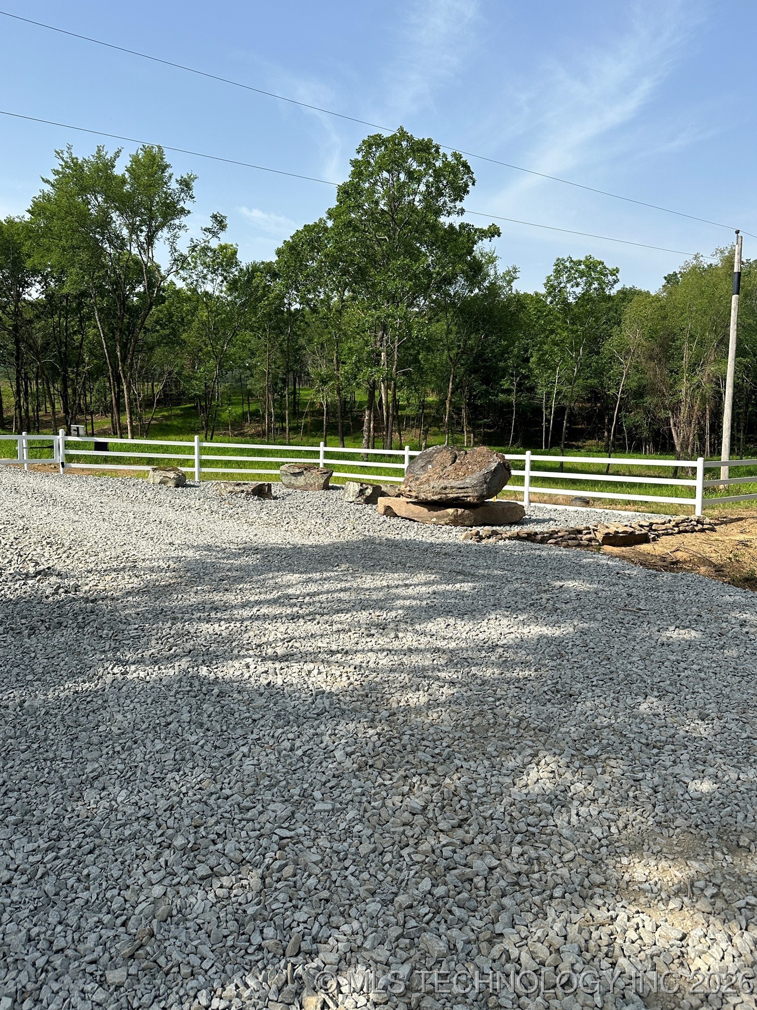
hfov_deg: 54.9
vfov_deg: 69.4
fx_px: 729
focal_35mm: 25
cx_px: 367
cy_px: 487
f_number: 1.78
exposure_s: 1/4016
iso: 80
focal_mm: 6.86
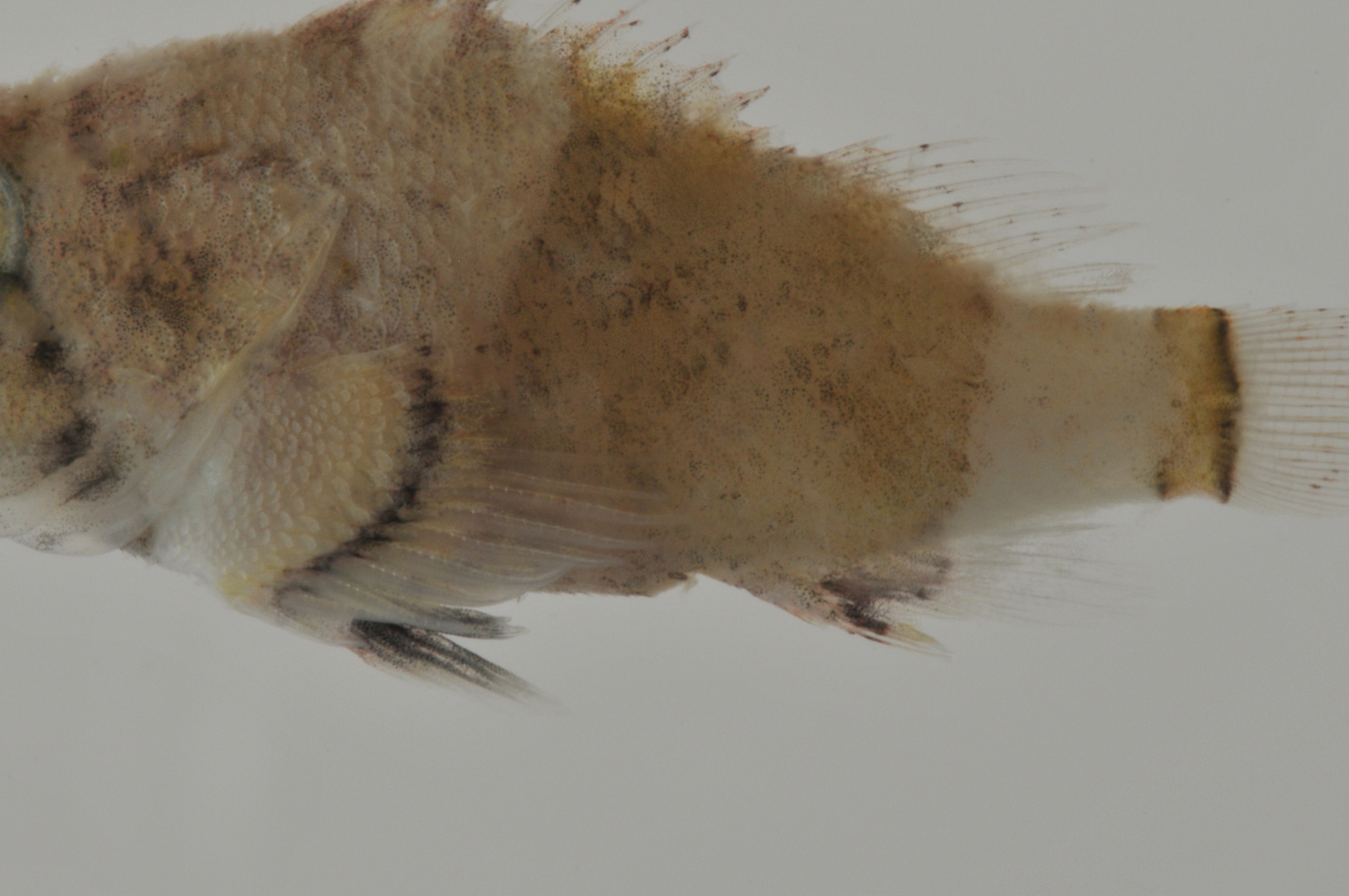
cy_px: 412
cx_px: 600
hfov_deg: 9.0
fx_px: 8560
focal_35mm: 229
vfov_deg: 6.0
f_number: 40
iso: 200
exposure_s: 1/60
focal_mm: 105
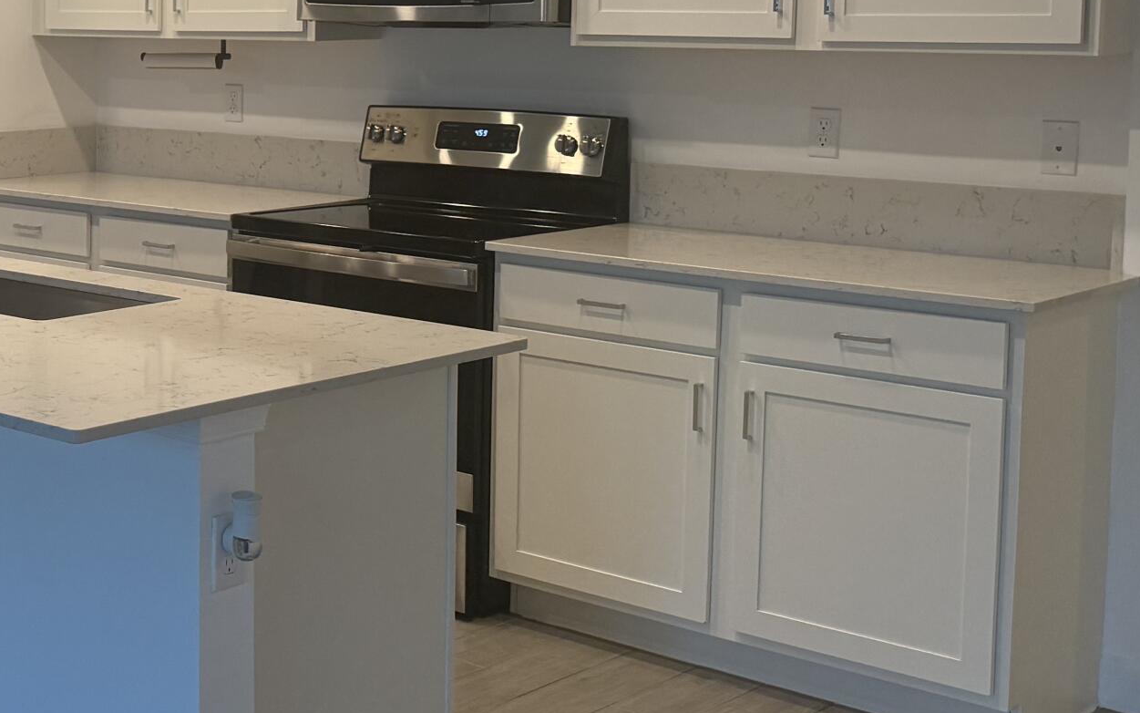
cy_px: 139
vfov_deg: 21.0
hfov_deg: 30.2
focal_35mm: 61
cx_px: -98
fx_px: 1895
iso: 200
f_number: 1.78
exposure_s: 1/176
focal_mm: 6.76
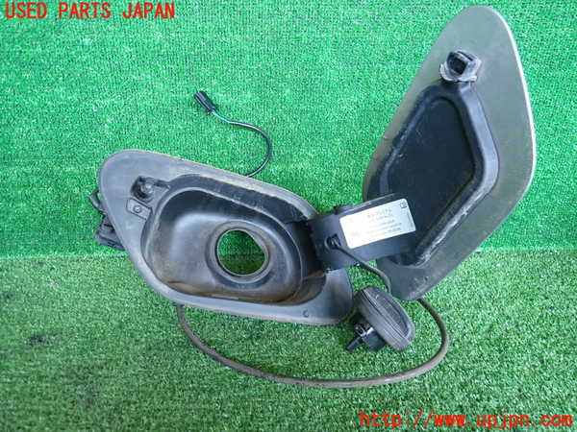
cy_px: 216
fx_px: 417
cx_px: 288
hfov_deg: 69.4
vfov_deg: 54.9
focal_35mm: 25
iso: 320
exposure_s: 1/30
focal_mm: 4.5
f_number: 2
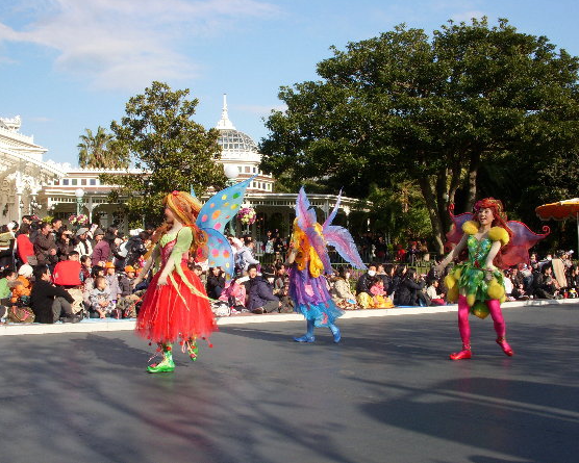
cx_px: 292
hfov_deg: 45.8
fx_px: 686
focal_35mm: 40
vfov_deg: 37.3
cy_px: 230
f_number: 6.6
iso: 100
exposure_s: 1/250
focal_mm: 6.3
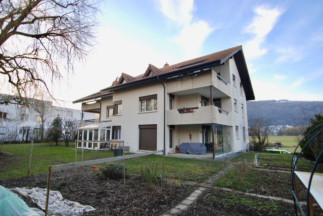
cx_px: 162
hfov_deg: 89.9
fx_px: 162
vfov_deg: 67.5
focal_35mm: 18
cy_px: 108
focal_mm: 12
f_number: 2.8
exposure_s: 1/125
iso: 200
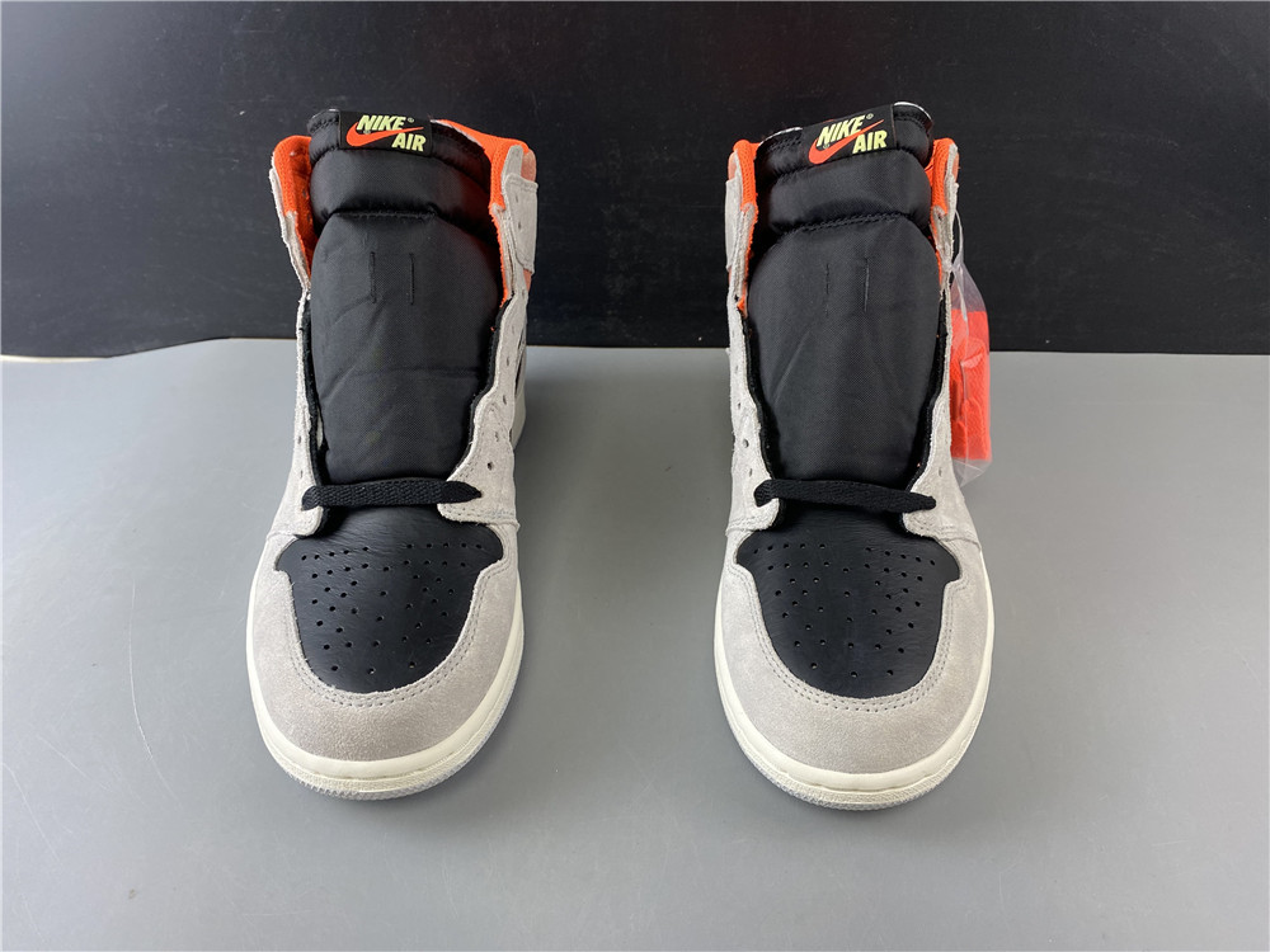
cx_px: 635
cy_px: 476
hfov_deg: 67.3
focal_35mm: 26
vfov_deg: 53.1
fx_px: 954
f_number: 1.8
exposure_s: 1/100
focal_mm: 4.25
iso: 80
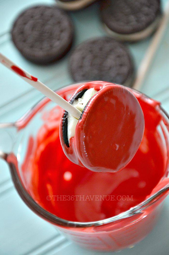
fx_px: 1114
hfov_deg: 8.7
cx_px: 84
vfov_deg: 13.1
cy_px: 128
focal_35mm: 158
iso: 450
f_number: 5.6
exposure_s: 1/60
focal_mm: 105
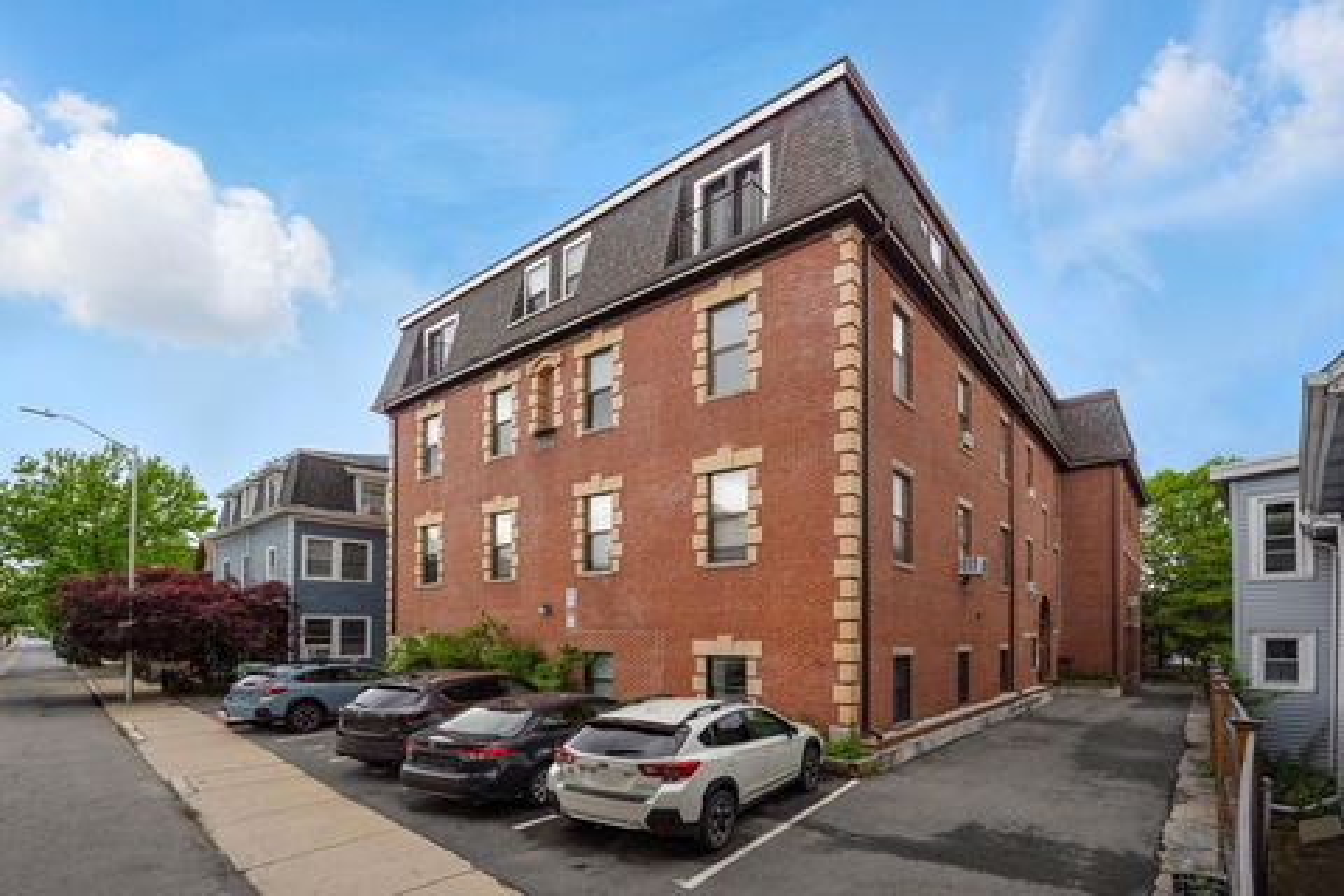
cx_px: 672
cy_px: 448
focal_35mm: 14
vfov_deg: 81.2
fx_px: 523
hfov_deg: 104.3
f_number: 5.6
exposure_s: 1/3000
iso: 1600
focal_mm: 14
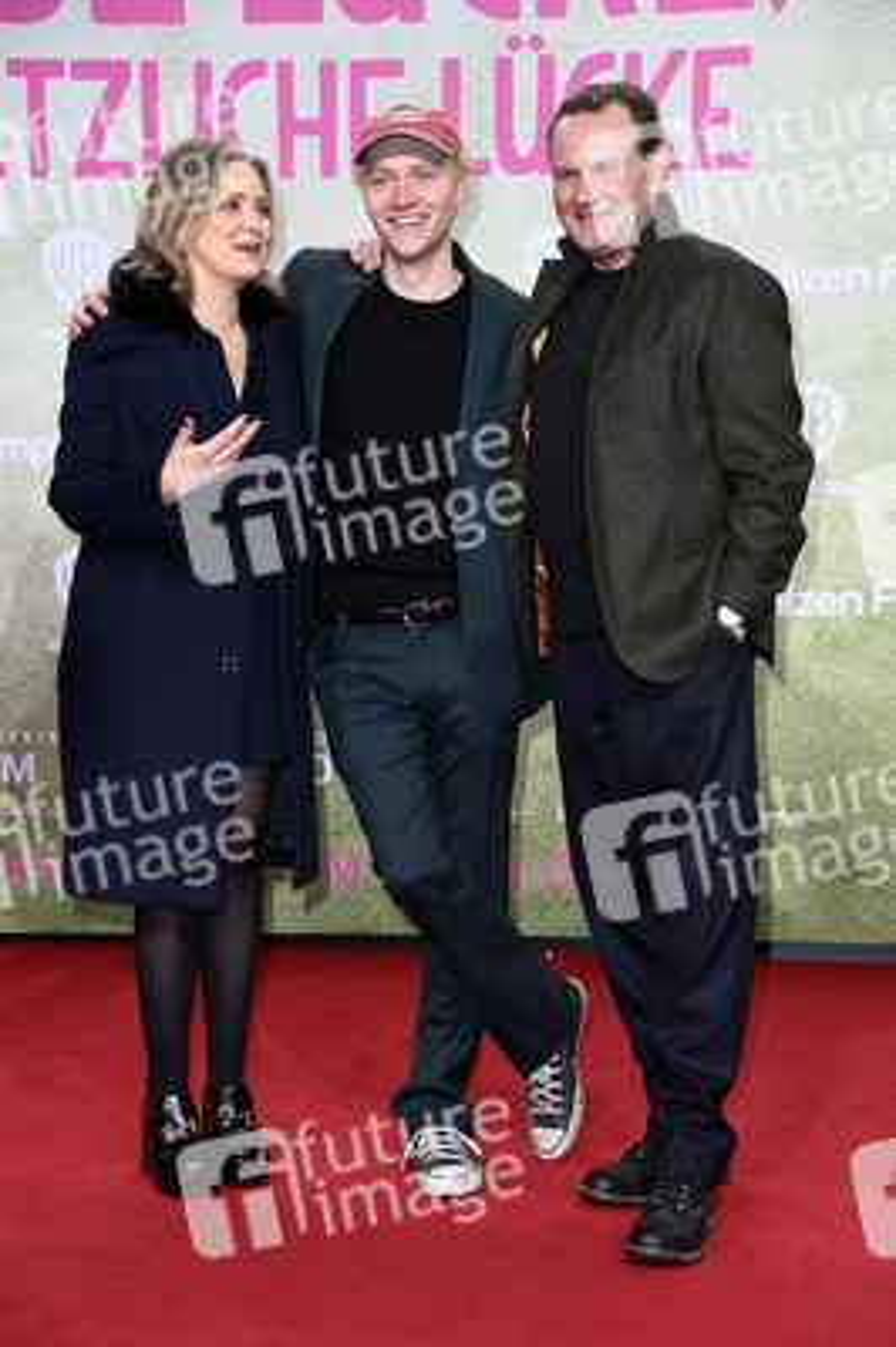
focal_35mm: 82
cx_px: 448
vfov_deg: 24.8
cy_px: 674
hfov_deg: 16.6
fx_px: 3066
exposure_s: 1/250
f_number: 5.6
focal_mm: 82
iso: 640
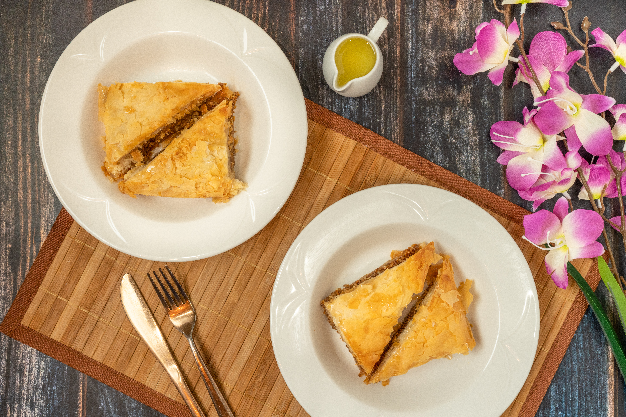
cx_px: 313
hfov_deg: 54.4
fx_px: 609
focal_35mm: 35
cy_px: 208
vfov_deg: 37.9
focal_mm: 35
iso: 640
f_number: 13
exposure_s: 1/8
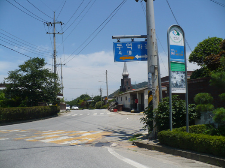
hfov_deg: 50.1
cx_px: 112
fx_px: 240
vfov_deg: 38.7
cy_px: 84
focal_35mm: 37
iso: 100
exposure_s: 1/250
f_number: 8
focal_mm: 6.1
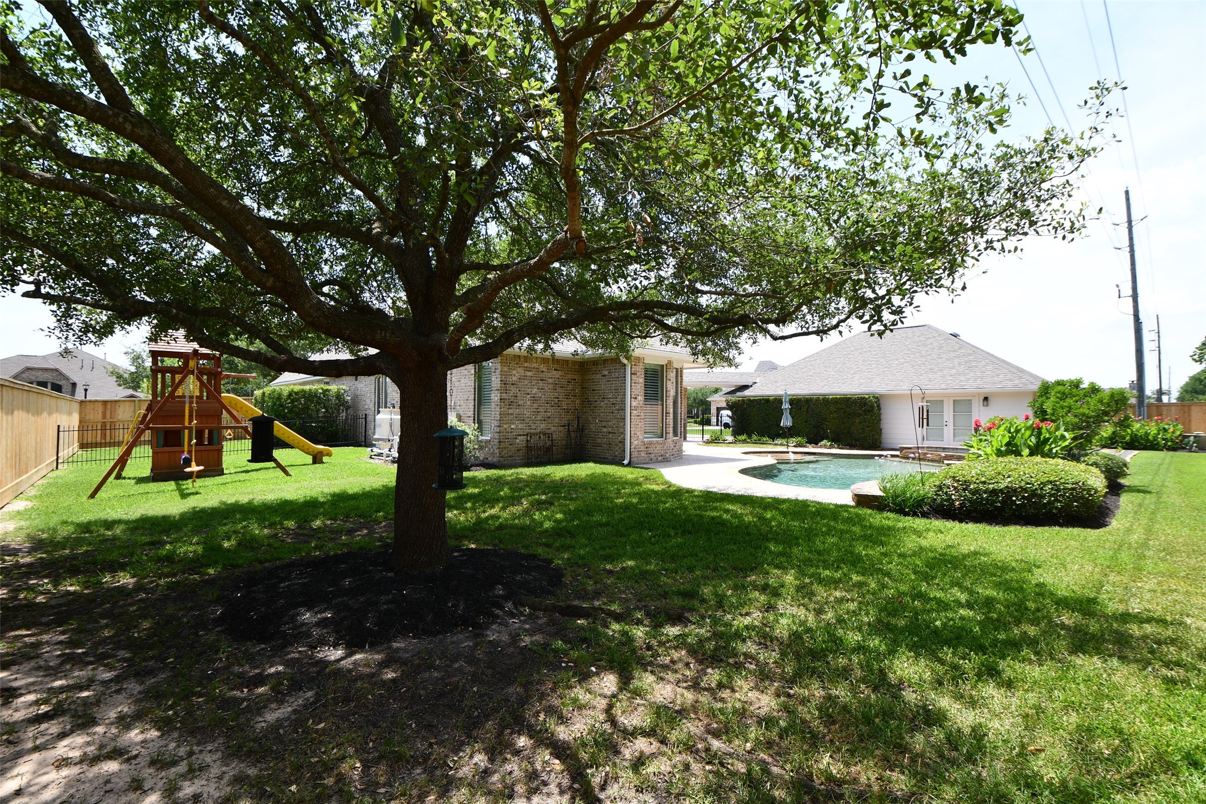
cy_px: 402
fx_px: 502
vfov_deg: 77.3
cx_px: 603
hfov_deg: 100.4
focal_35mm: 15
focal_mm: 10
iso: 200
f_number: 7.1
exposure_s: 1/250
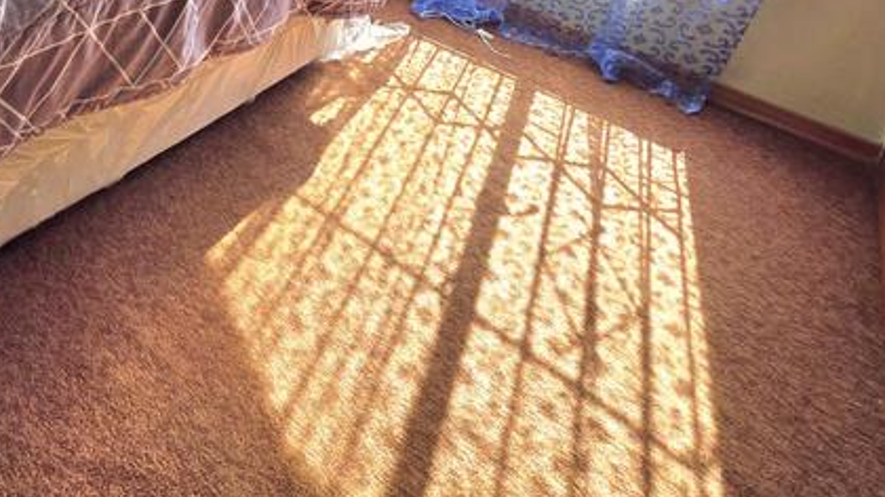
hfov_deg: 66.2
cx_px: 238
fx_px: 633
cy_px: -99
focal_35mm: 27
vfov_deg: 34.4
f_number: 1.9
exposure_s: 1/312
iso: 40
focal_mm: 2.2
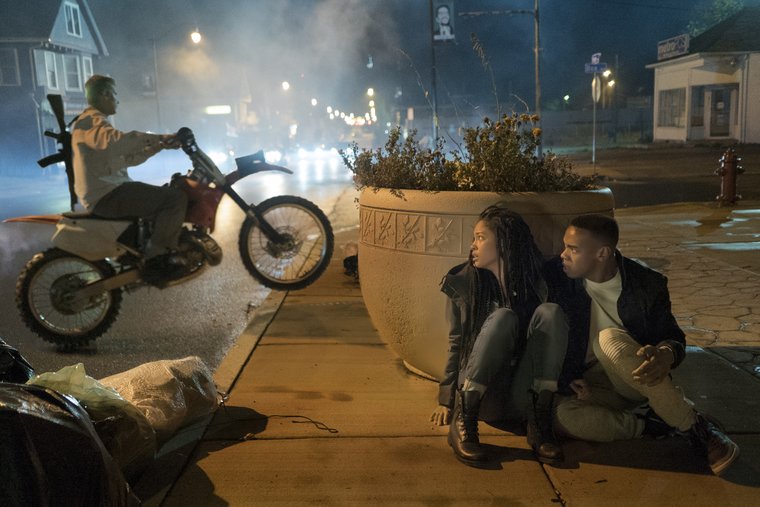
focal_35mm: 36
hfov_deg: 53.1
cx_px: 380
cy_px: 254
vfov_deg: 36.9
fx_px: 760
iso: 6400
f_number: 1.8
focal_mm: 24
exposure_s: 1/320
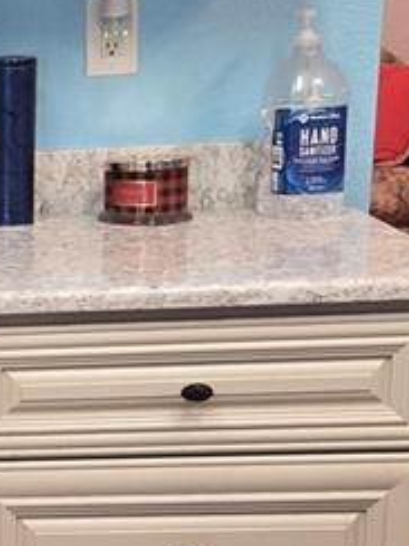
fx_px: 1780
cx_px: -422
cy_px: 398
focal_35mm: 113
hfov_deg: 11.7
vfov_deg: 17.3
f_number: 1.8
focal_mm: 5.4
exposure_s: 1/120
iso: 250
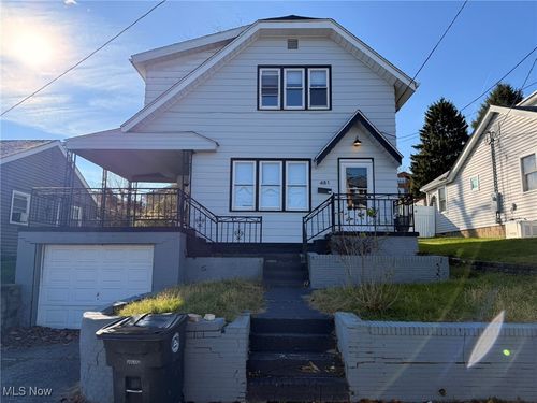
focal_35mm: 24
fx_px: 372
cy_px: 202
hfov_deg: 71.6
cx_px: 268
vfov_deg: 56.8
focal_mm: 6.76
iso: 100
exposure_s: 1/3759
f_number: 1.78
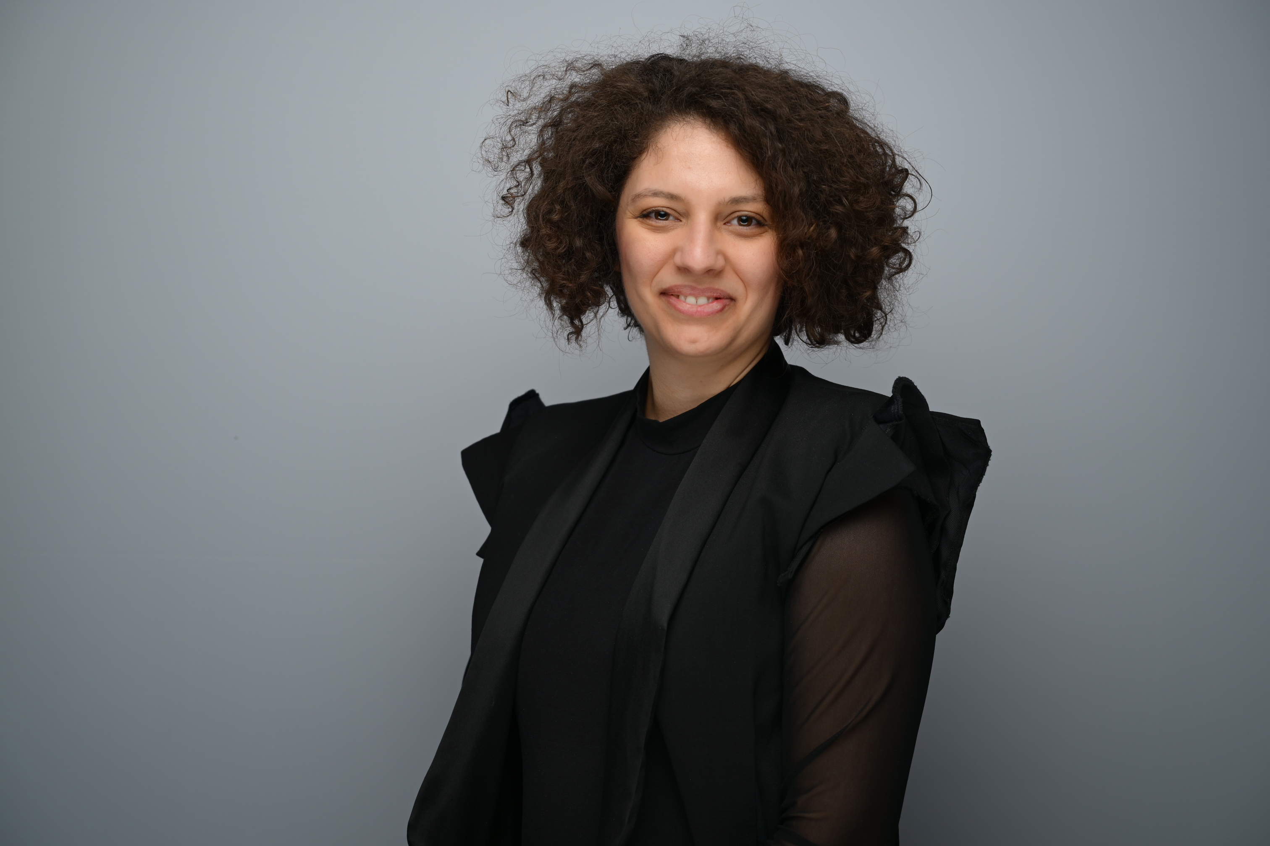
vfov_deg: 28.1
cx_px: 635
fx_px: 1693
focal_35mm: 48
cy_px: 423
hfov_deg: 41.1
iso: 80
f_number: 4
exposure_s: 1/200
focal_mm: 48
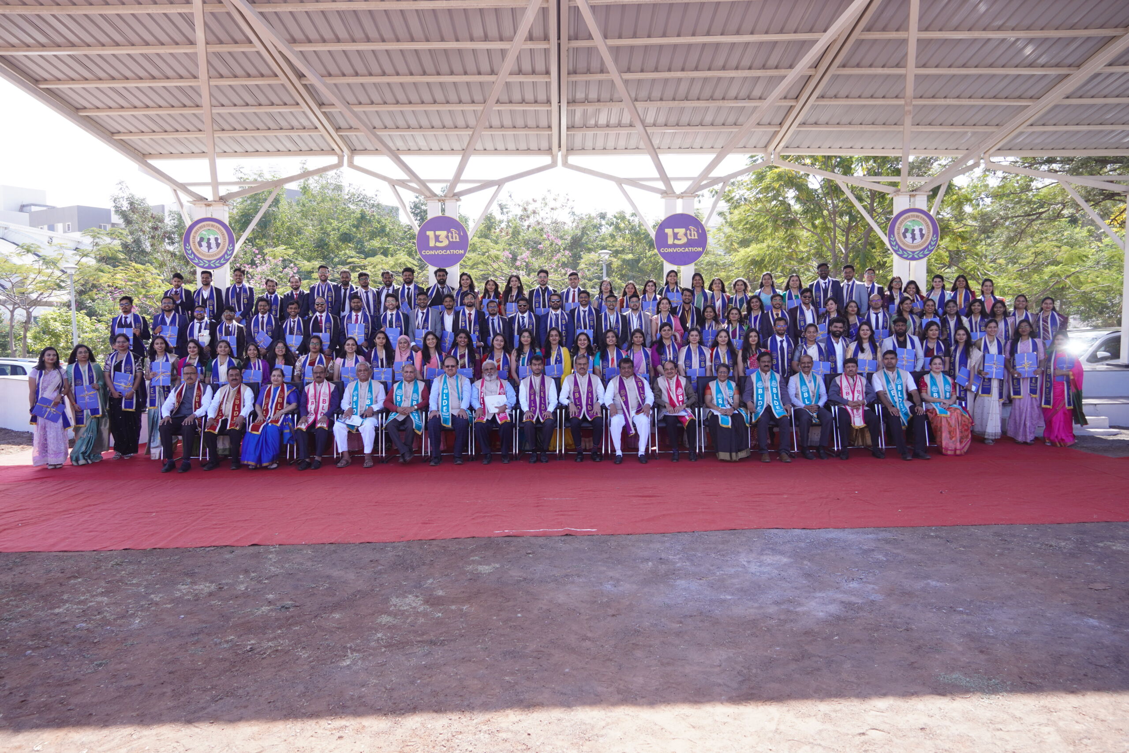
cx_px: 564
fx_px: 847
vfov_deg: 47.9
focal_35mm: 27
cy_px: 376
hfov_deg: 67.4
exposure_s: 1/200
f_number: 4.5
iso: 100
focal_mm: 18
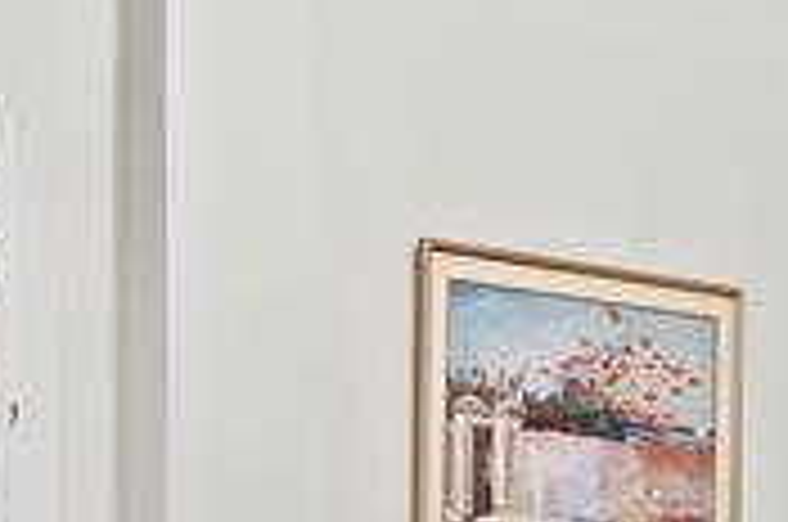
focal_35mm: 82
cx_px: 333
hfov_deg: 24.8
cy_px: 693
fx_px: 1792
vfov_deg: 15.7
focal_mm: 14
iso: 100
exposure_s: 5
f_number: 7.1
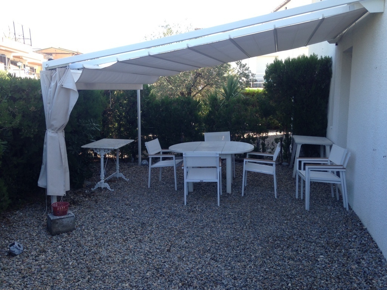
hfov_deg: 55.4
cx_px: 194
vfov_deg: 42.9
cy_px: 145
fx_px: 369
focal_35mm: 33
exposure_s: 1/253
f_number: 2.4
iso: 50
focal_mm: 4.12
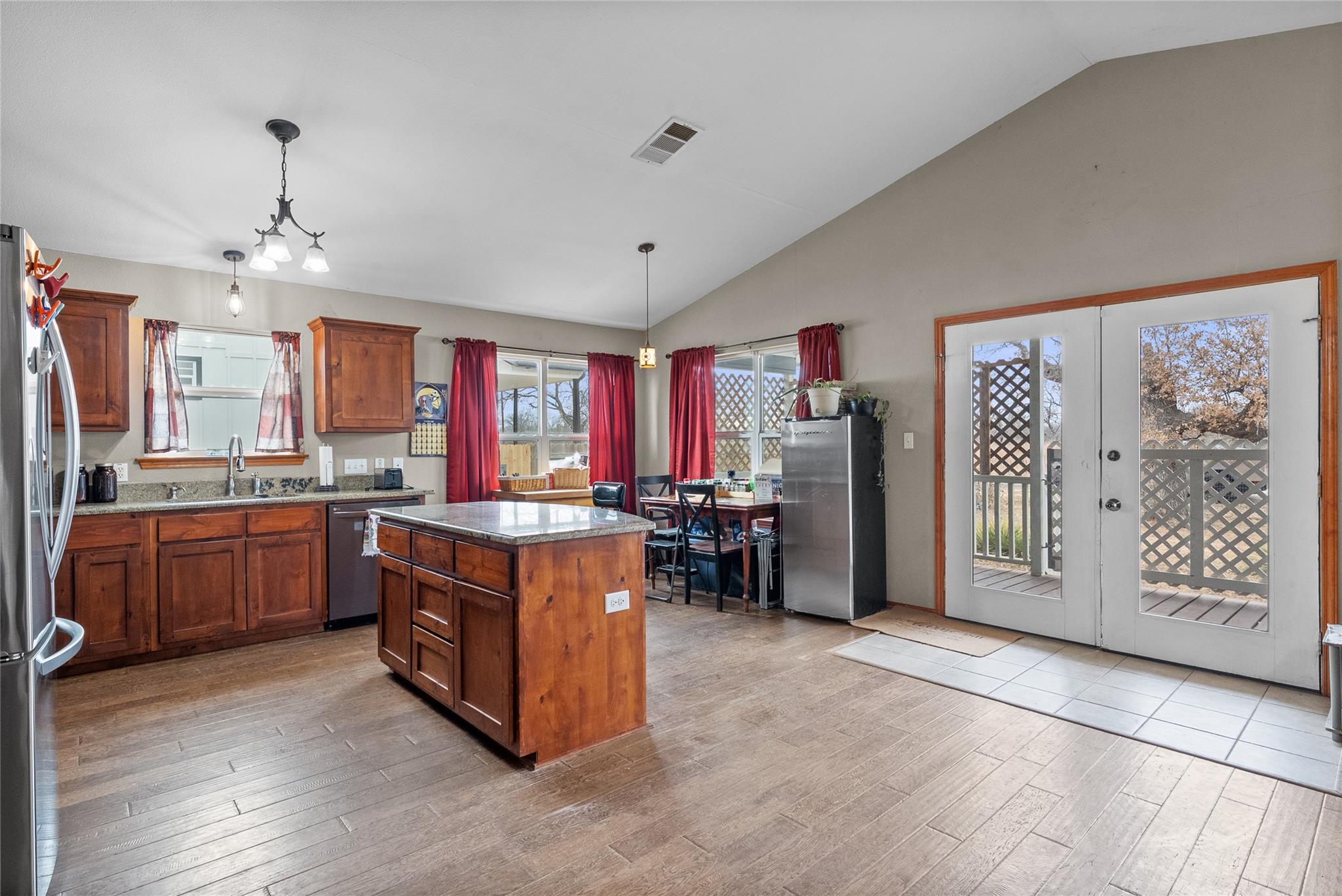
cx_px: 671
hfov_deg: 93.3
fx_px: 634
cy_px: 448
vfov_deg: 70.5
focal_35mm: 17
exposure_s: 1/6
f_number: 11
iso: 3200
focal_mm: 17
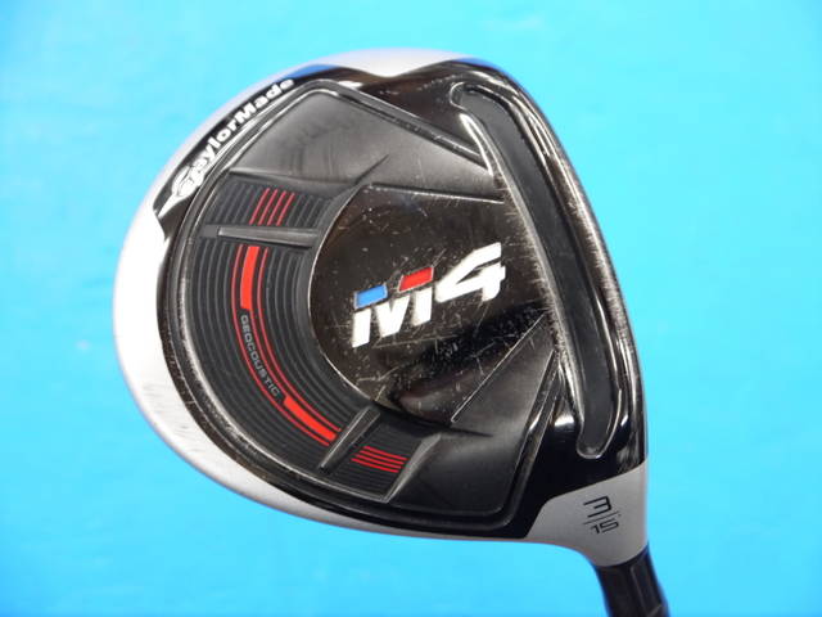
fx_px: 1995
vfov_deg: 17.6
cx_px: 411
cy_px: 308
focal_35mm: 84
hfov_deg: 23.3
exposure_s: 1/60
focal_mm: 42
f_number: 5.6
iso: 800
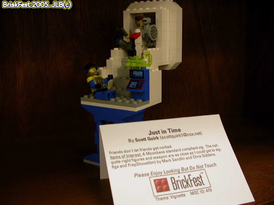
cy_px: 102
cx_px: 137
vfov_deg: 37.7
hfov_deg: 49.0
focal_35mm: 38
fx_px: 301
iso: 100
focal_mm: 7.85
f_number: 2.6
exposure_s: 1/12.9
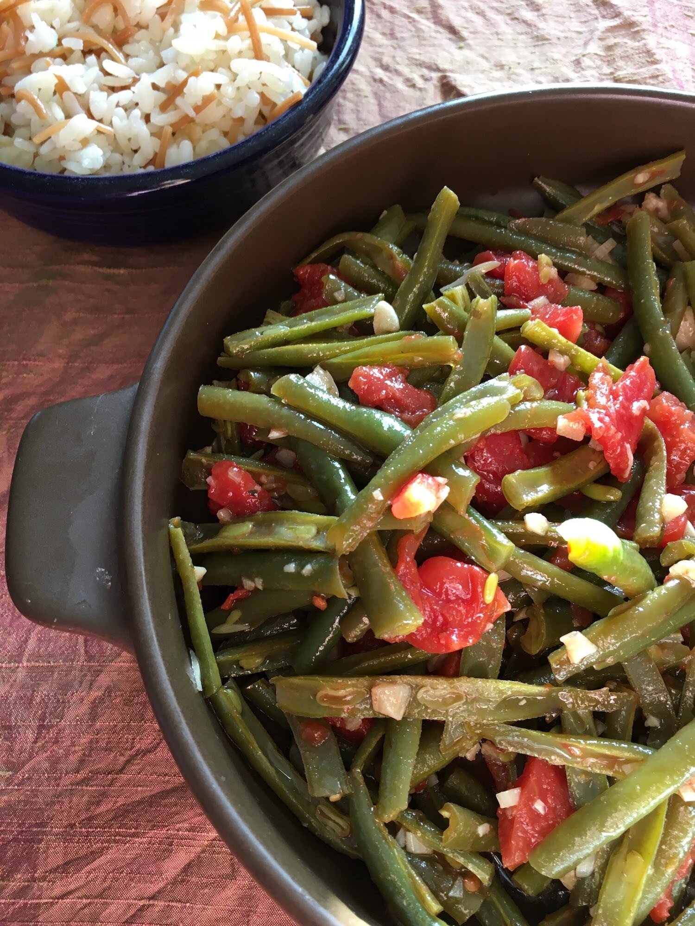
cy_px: 463
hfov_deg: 48.2
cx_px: 348
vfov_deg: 61.7
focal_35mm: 29
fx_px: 776
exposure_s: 1/30
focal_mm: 4.15
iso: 50
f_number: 2.2
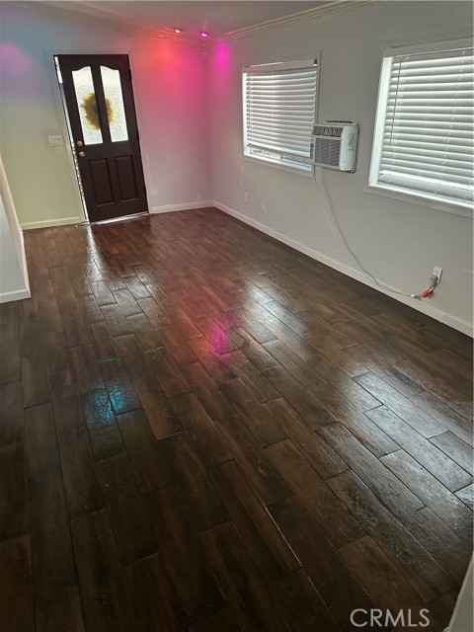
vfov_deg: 71.6
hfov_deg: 56.8
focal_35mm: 24
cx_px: 237
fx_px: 438
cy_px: 316
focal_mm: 6.86
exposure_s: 1/41
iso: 1000
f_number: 1.78
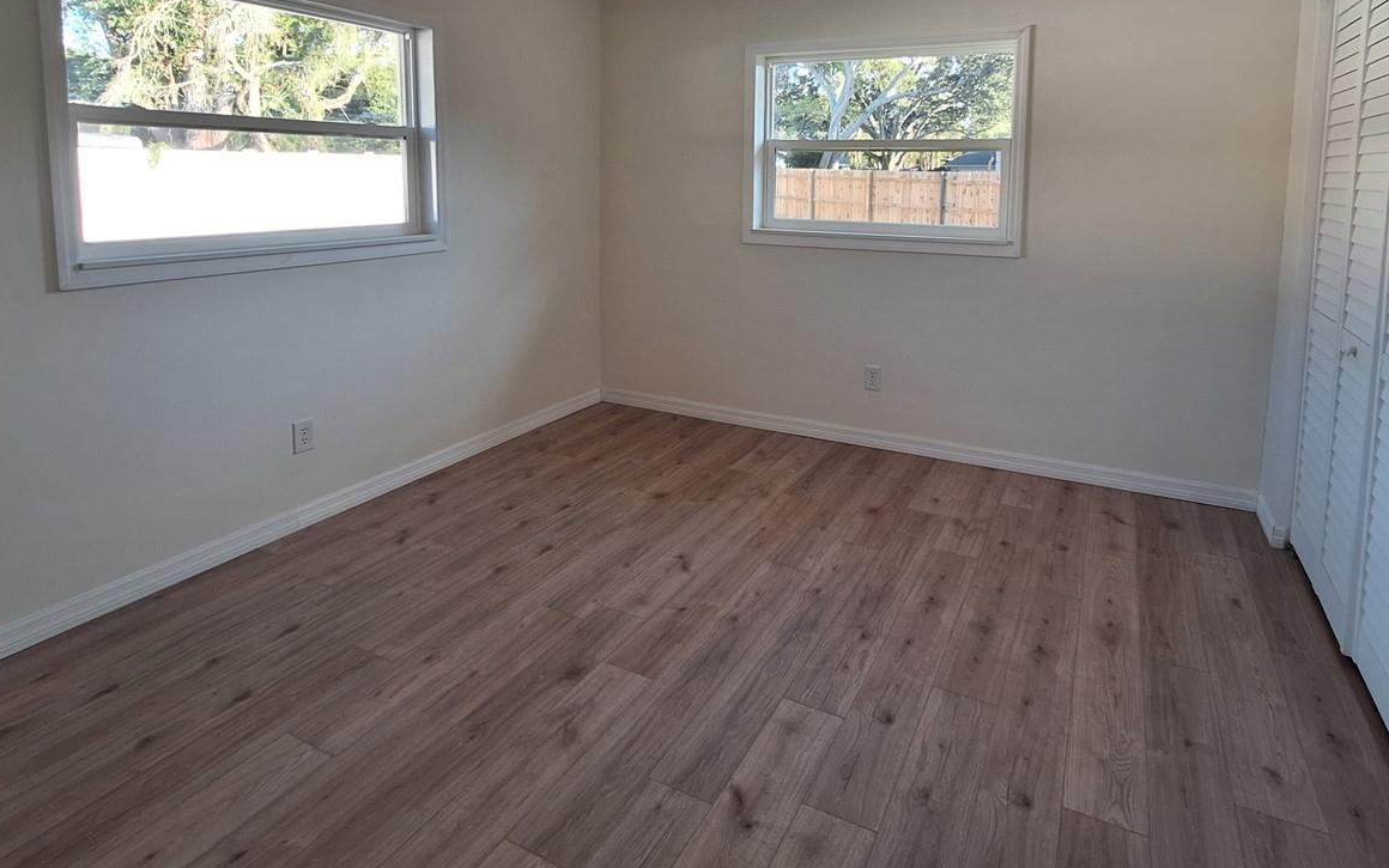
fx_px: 719
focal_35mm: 19
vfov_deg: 59.2
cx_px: 739
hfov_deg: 87.9
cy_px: 227
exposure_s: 1/60
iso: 64
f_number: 2.2
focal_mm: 1.74
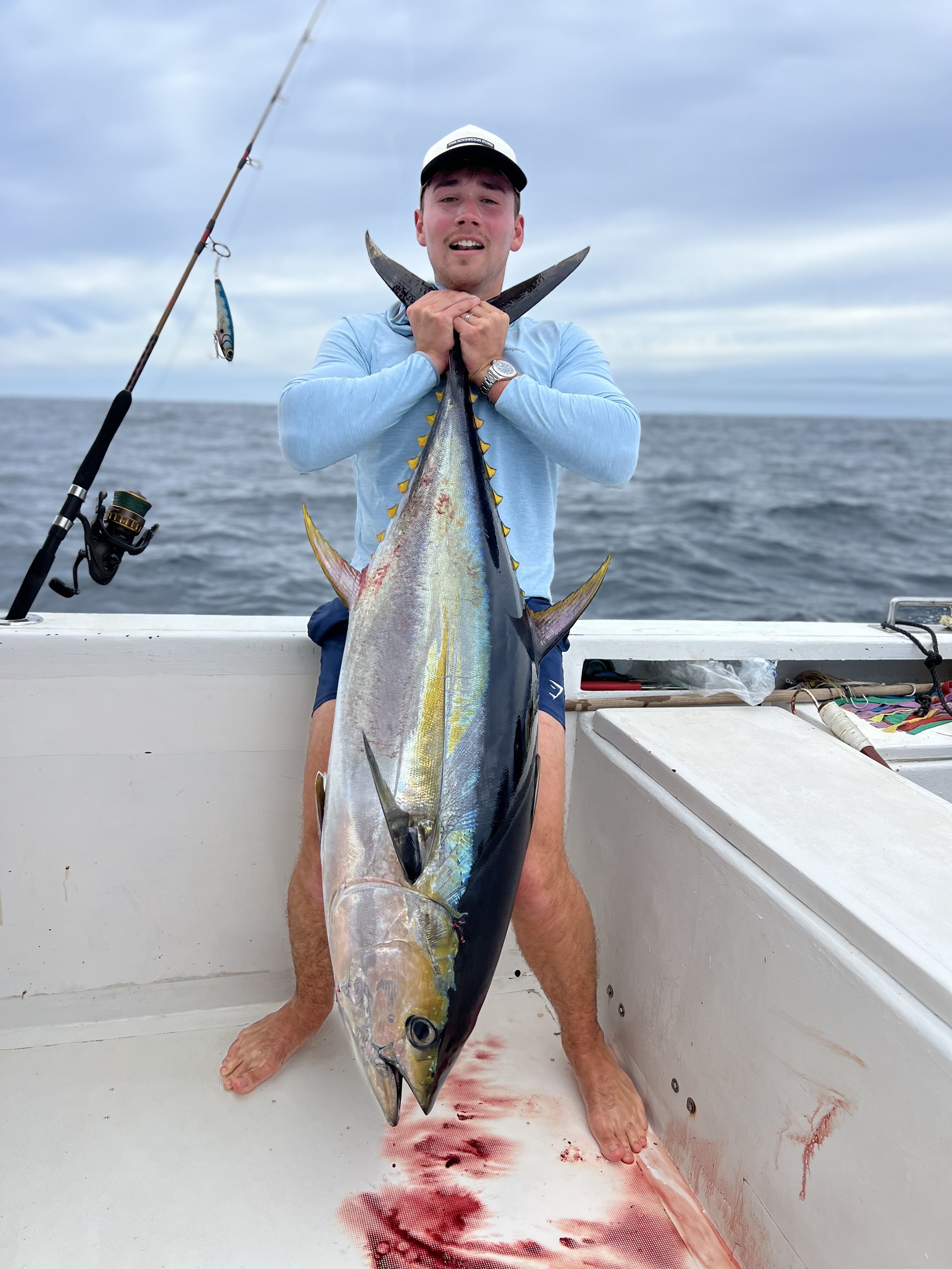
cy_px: 634
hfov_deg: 53.1
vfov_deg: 67.3
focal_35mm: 26
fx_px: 953
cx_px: 476
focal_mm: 5.7
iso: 50
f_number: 1.5
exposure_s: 1/3460
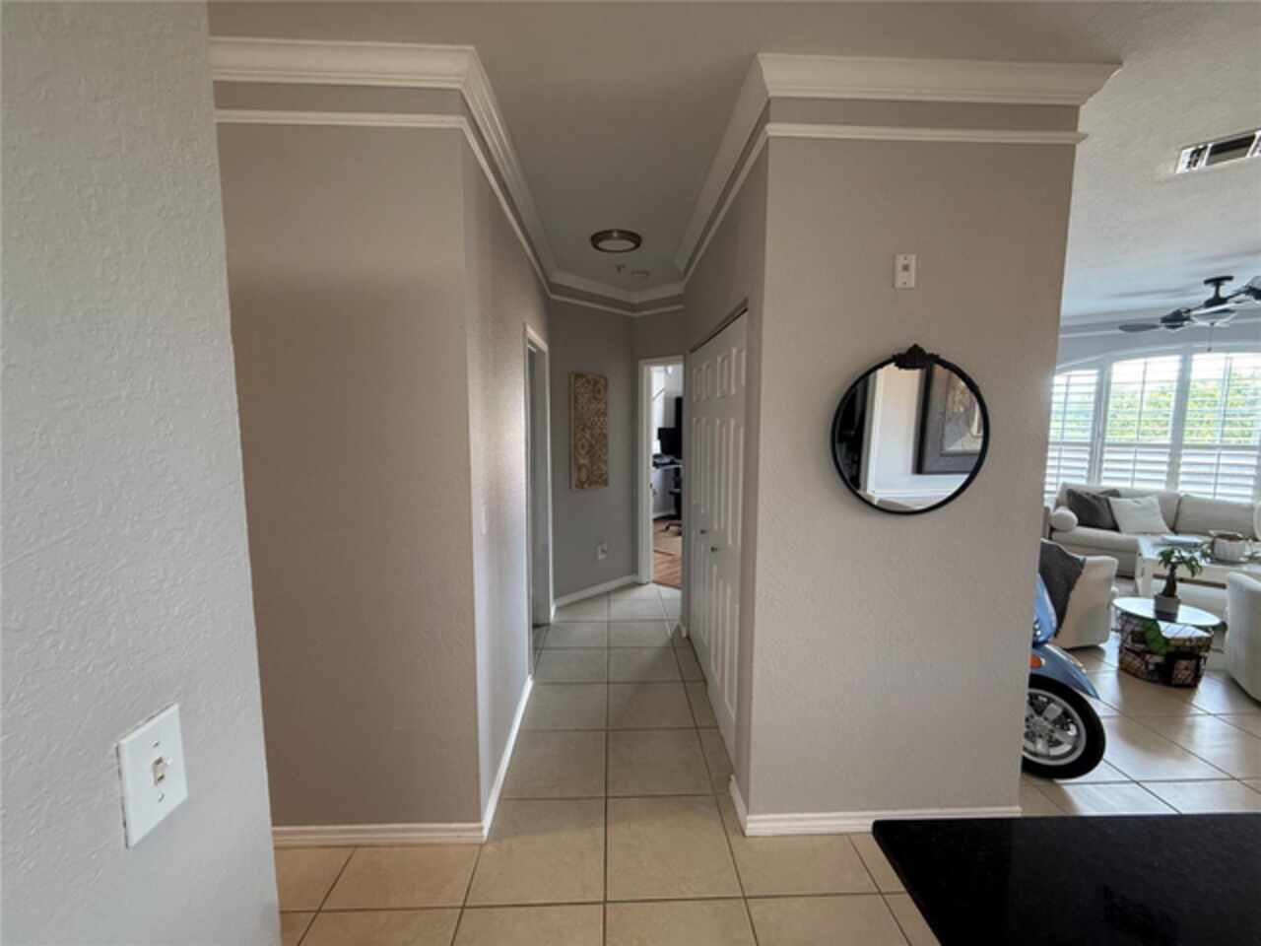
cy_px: 473
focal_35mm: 14
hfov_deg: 102.1
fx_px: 510
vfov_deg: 85.7
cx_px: 630
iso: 250
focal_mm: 2.22
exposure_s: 1/60
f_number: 2.2
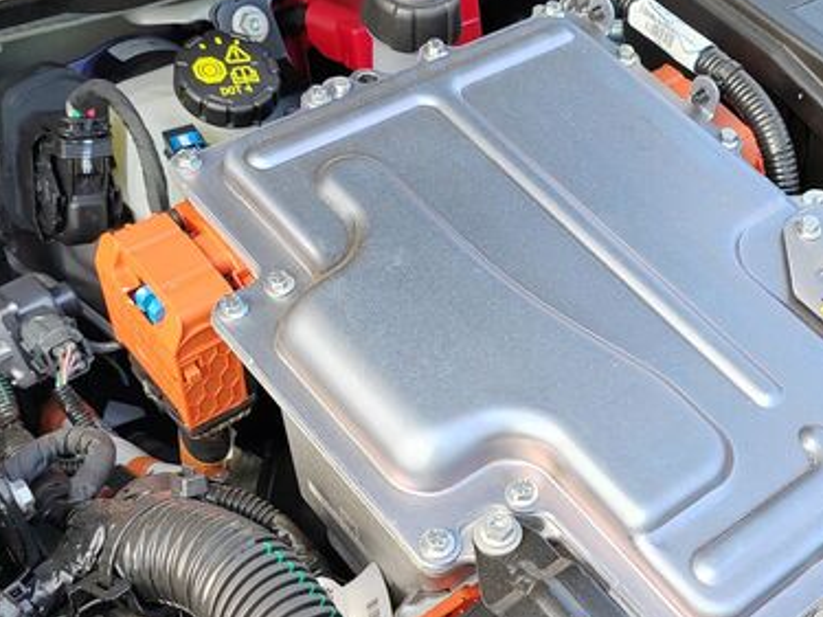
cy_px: 395
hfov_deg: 35.3
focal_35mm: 53
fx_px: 1260
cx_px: 628
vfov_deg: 27.4
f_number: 1.9
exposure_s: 1/300
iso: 100
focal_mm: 5.52
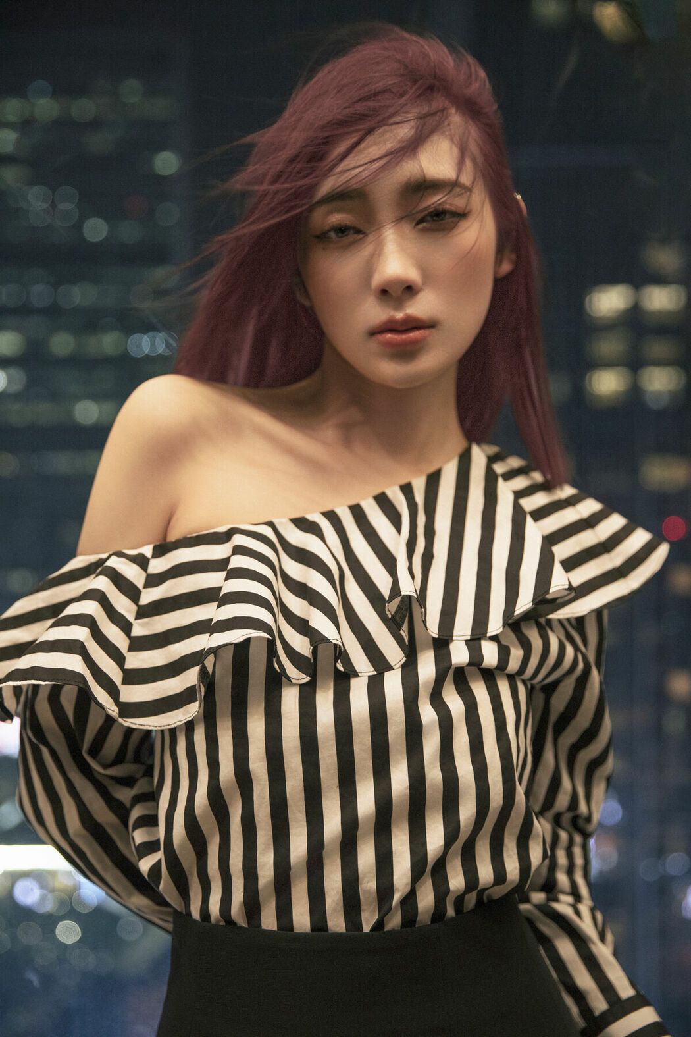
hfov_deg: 29.2
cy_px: 518
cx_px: 346
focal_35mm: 46
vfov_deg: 42.7
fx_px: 1324
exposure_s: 1/60
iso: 2000
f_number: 2.8
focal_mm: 47
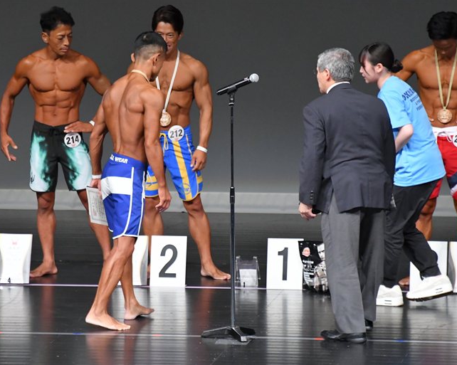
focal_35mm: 391
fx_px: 5286
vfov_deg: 4.0
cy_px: 182
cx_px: 212
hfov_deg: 5.0
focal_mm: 230
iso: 5000
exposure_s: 1/400
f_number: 5.6
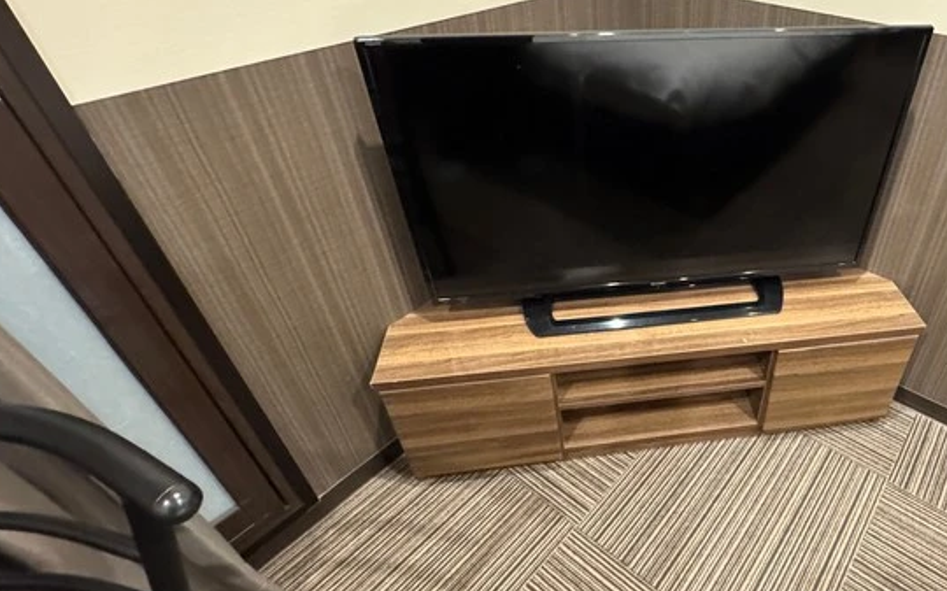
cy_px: 260
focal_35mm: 22
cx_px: 661
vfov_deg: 54.9
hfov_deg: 76.1
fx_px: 568
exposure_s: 1/40
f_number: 2.2
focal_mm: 2.22
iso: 1600
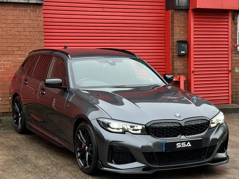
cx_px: 120
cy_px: 90
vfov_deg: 19.1
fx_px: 532
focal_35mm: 77
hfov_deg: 25.3
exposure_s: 1/99
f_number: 2.8
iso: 160
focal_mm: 9
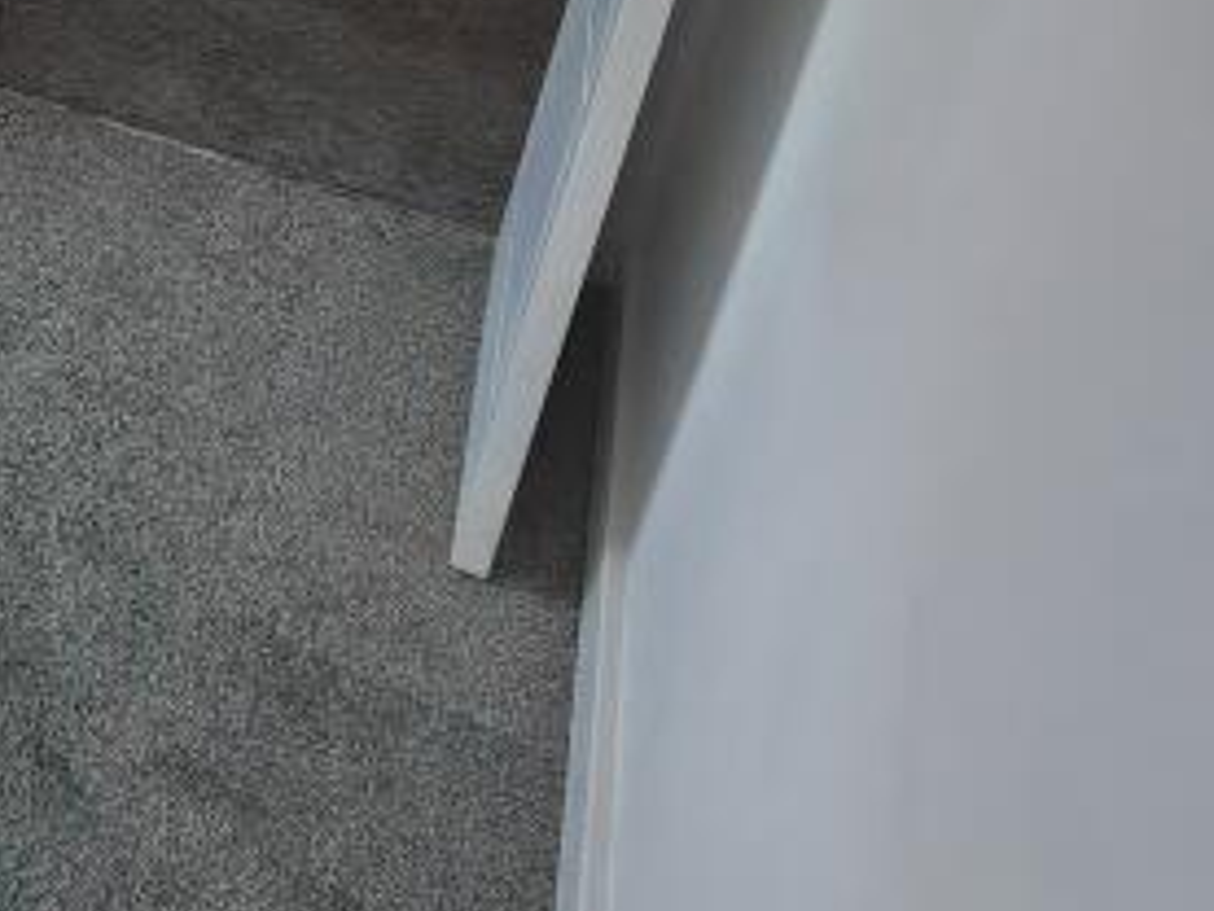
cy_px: -280
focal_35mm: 48
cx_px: -990
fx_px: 1684
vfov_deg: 25.8
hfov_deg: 22.2
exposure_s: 1/93
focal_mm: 1.82
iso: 125
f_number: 2
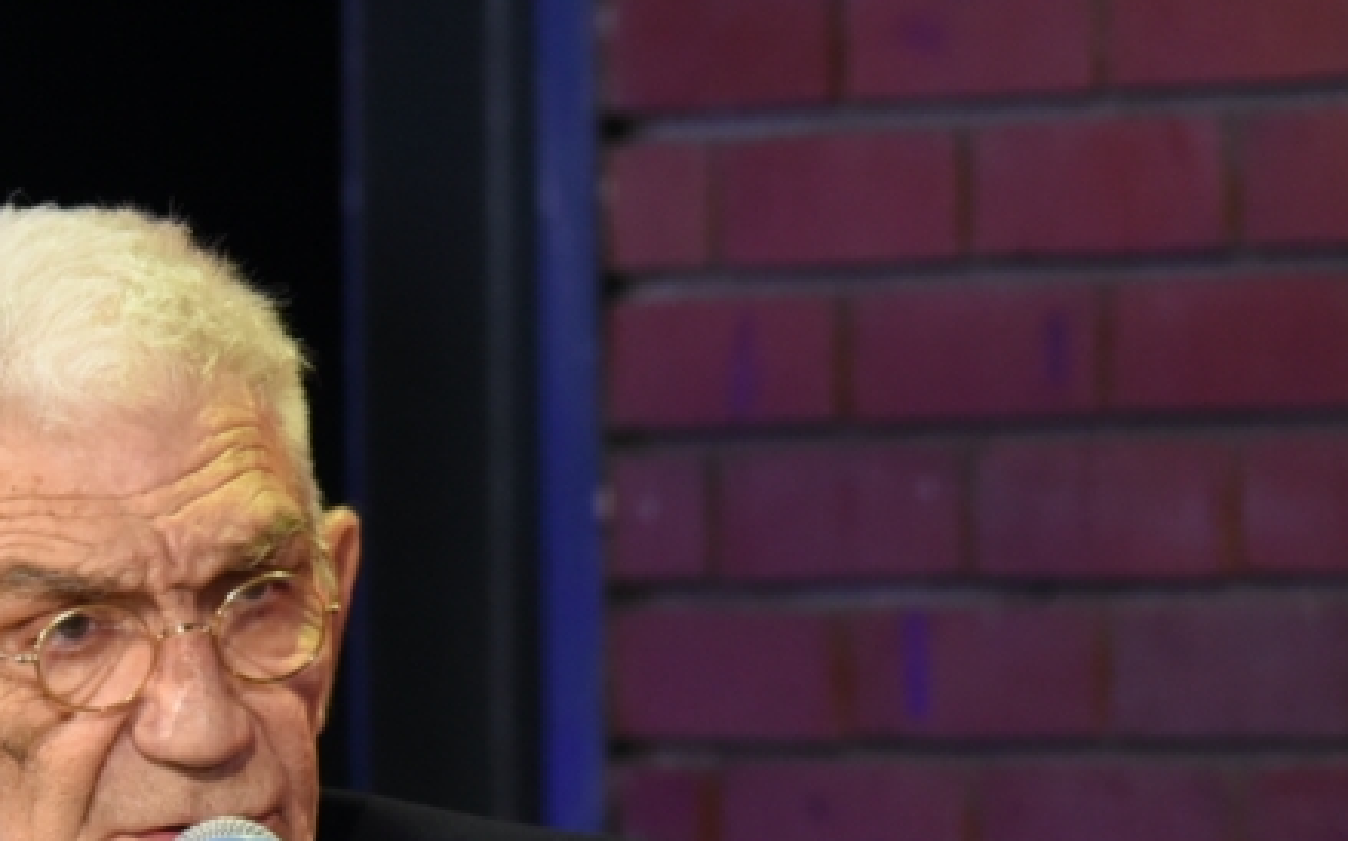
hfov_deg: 4.7
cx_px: -719
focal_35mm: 446
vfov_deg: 2.9
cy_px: 628
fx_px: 16379
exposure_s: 1/160
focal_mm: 120
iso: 2500
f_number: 4.5
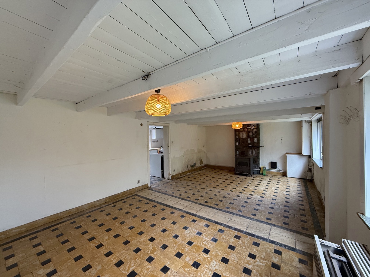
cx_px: 185
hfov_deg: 102.1
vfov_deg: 85.7
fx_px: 150
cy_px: 138
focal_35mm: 14
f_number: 2.2
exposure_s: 1/99
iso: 320
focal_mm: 2.22
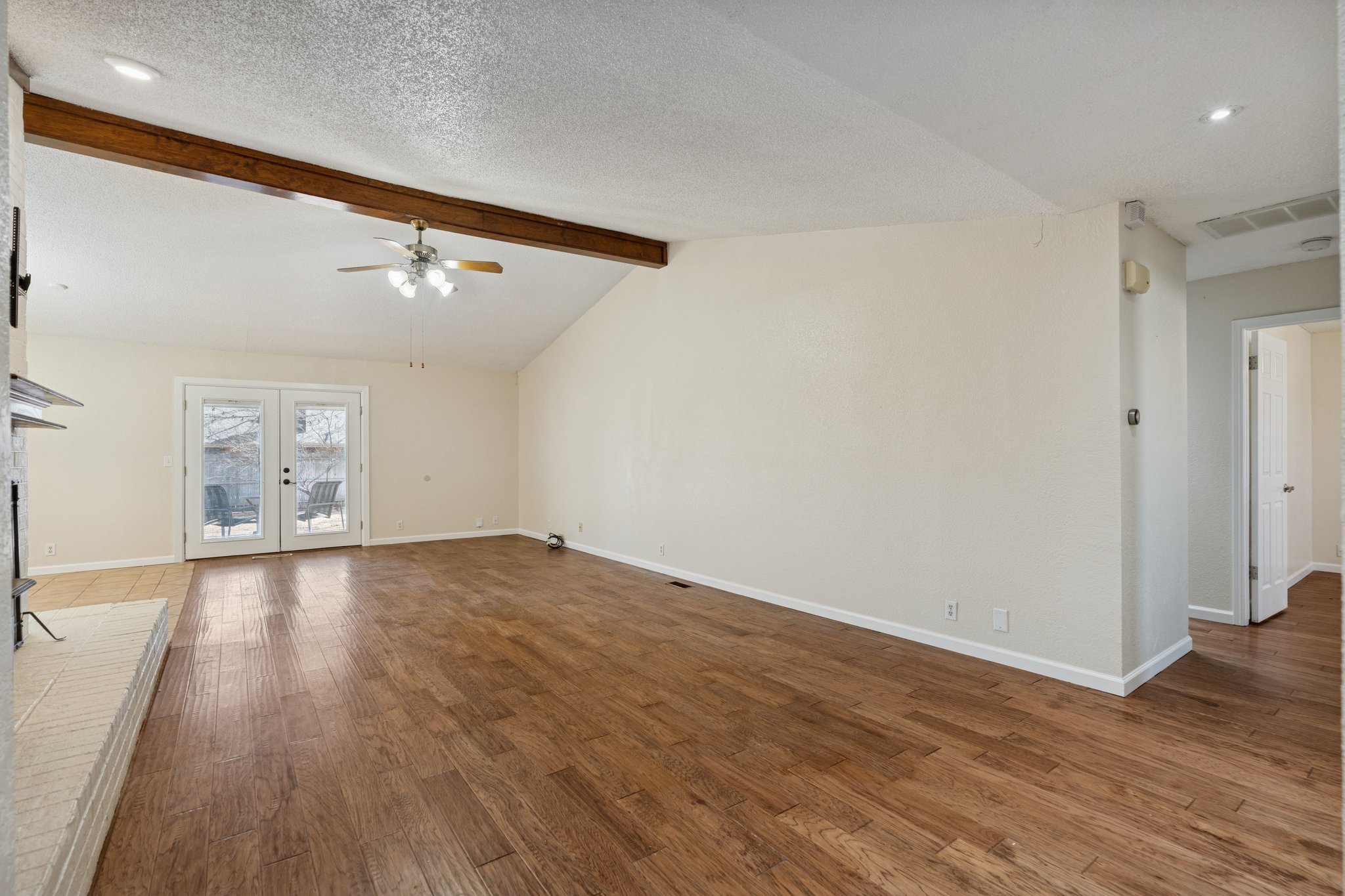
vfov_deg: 73.7
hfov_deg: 96.7
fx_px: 598
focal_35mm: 16
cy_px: 448
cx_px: 672
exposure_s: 1/30
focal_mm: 16
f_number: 8
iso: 250
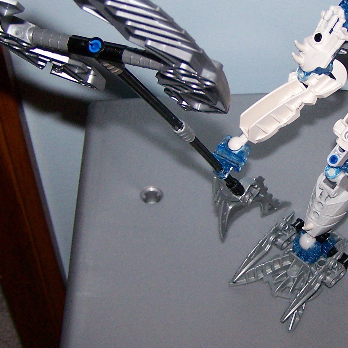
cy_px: 128
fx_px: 1001
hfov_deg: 19.4
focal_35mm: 88
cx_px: 312
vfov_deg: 19.7
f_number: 2.8
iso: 160
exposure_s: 1/60
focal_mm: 6.3
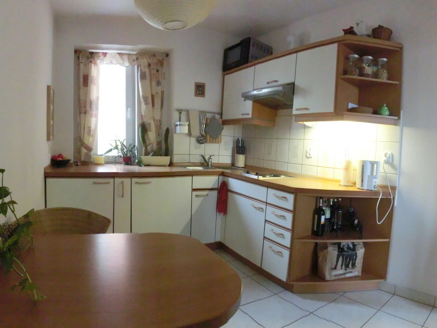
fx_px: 316
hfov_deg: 69.4
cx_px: 218
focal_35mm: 25
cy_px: 164
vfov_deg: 54.9
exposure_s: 1/200
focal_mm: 4.4
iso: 3200
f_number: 3.3
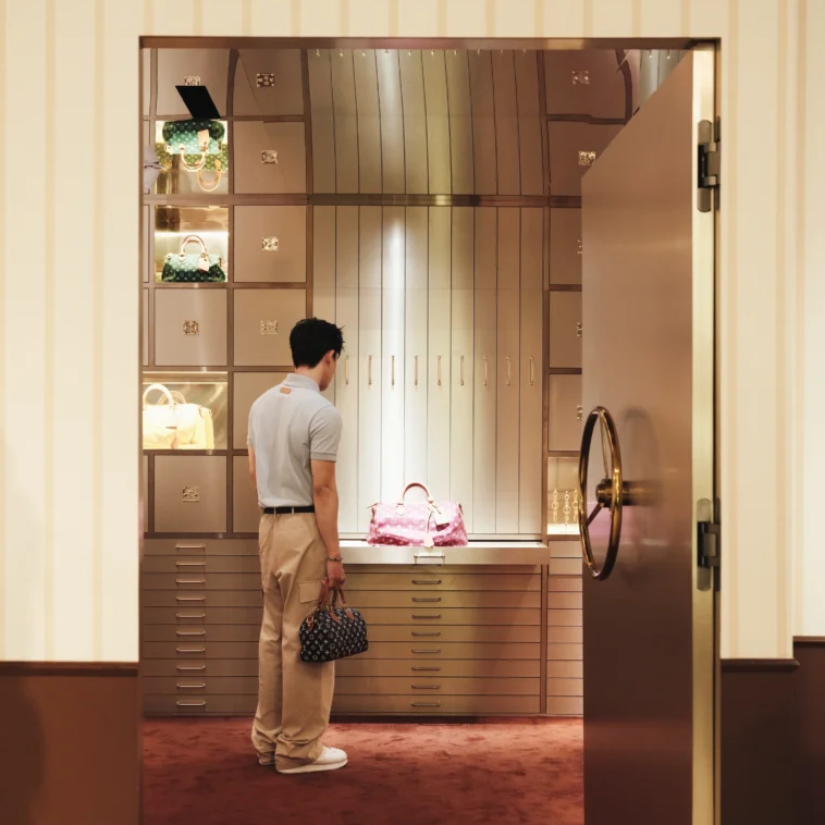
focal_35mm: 43
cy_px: 456
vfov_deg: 39.1
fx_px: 1159
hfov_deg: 39.2
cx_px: 409
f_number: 4
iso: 2500
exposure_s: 1/125
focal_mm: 45
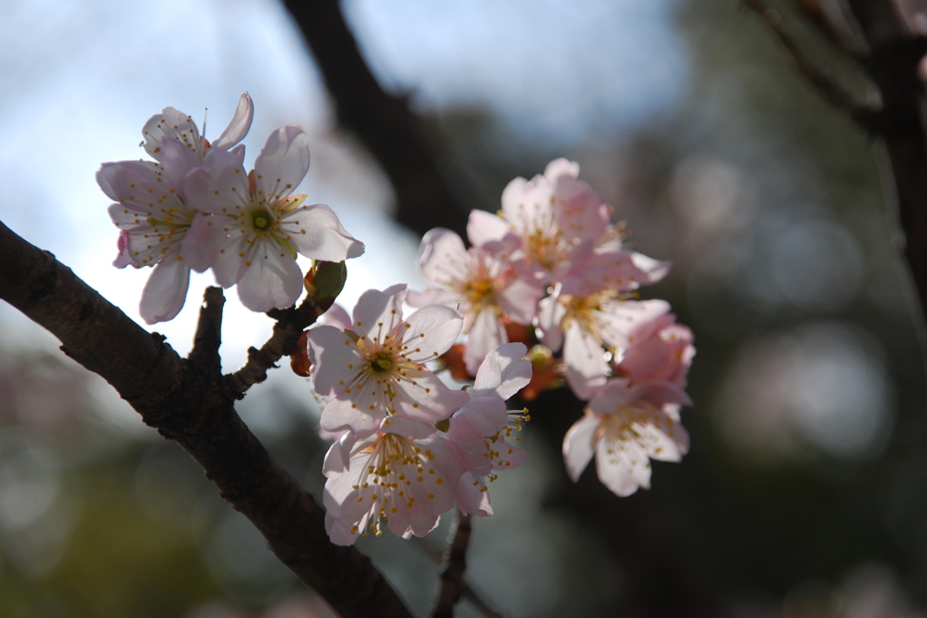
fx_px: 7749
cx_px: 464
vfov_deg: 4.6
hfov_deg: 6.8
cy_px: 310
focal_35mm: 301
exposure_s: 1/400
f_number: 6.3
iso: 100
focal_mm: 200
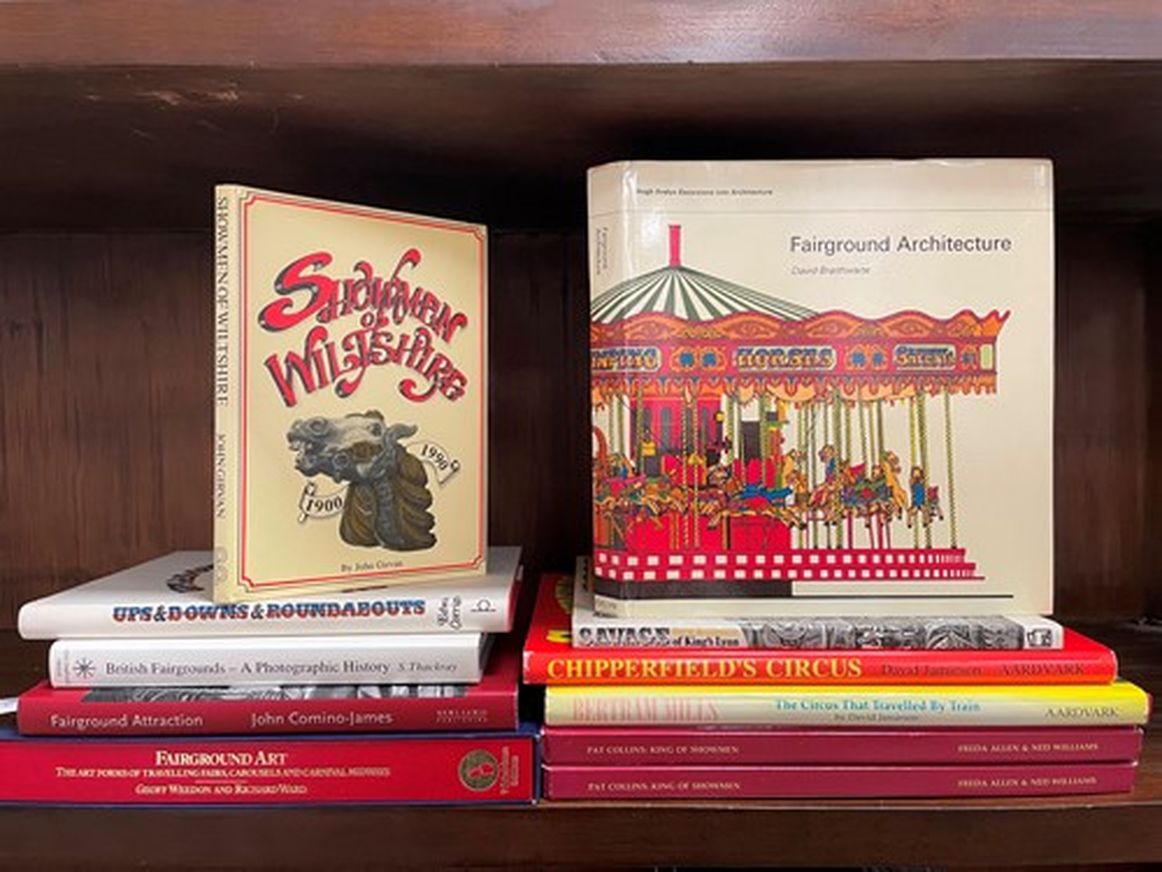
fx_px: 873
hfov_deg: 67.3
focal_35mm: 26
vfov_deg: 53.1
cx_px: 581
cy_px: 436
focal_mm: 4.2
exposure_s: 1/50
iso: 125
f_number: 1.6
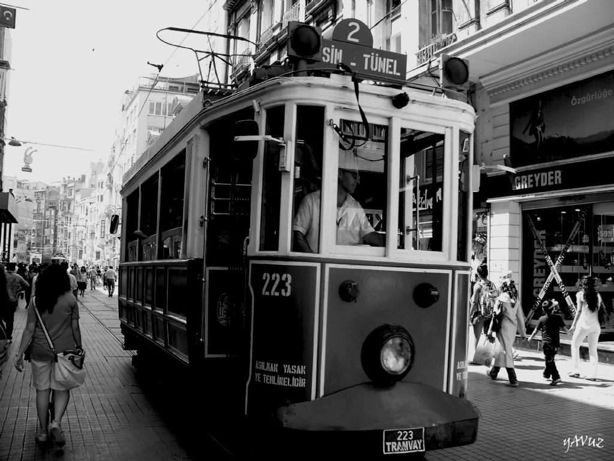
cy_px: 230
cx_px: 307
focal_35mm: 36
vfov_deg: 39.7
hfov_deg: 51.4
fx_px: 639
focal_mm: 5.85
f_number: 2.8
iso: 64
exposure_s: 1/160
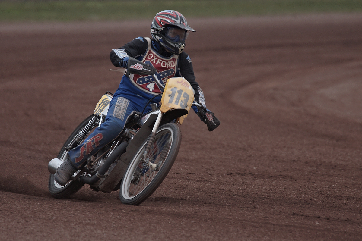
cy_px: 120
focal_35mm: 600
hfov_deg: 3.4
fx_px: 6033
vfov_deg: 2.3
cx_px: 181
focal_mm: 400
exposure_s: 1/500
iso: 200
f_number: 5.6
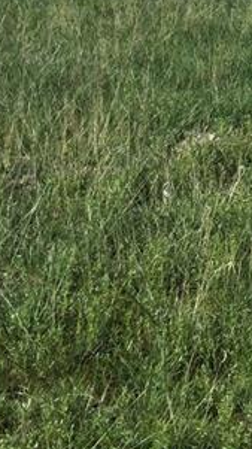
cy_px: -80
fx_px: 1368
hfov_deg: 9.2
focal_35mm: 115
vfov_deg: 17.8
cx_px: 649
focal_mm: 3.3
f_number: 2.4
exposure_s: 1/1481
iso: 25
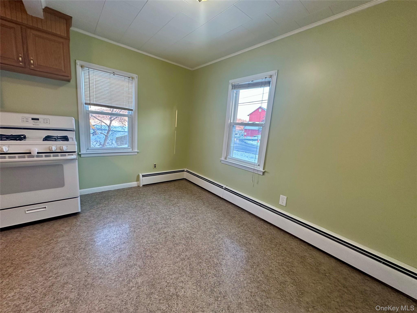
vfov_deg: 85.7
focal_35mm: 14
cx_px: 208
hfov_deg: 102.1
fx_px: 169
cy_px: 156
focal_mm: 2.22
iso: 200
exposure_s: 1/120
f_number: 2.2
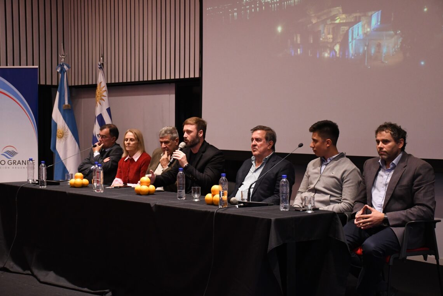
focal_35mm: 60
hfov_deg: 33.4
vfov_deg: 22.6
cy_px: 148
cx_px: 222
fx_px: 738
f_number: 4.5
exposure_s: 1/80
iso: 2500
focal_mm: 40
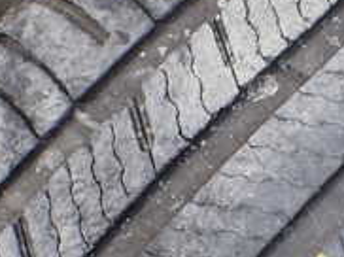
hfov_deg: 19.6
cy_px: 215
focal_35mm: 99
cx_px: 285
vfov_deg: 14.8
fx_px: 983
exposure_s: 1/400
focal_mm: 5.4
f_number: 3.2
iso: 100
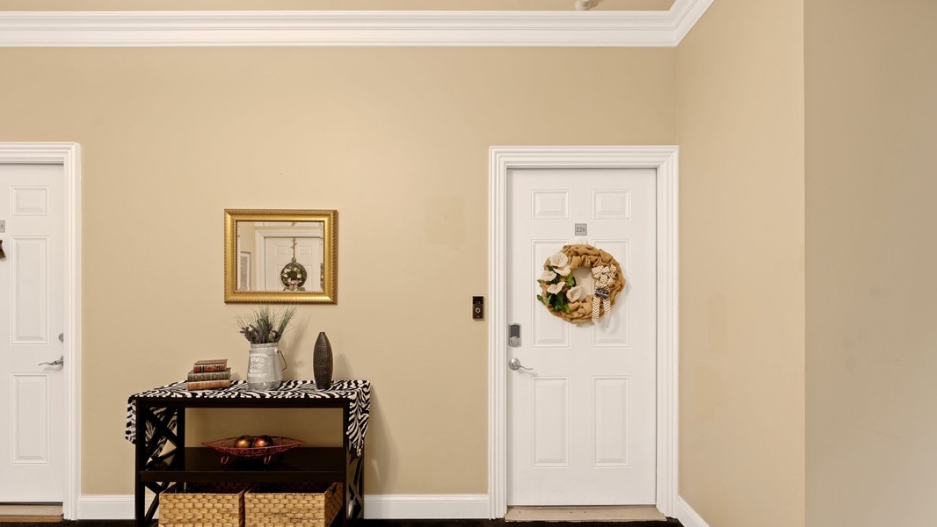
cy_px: 291
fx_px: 419
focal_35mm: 17
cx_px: 474
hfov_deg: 96.4
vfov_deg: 64.2
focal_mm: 15.8
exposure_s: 2.5
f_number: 7.1
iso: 320
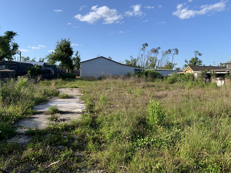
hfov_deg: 67.3
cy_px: 86
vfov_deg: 53.1
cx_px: 116
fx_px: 174
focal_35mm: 26
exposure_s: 1/1332
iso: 25
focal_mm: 4.25
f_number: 1.8
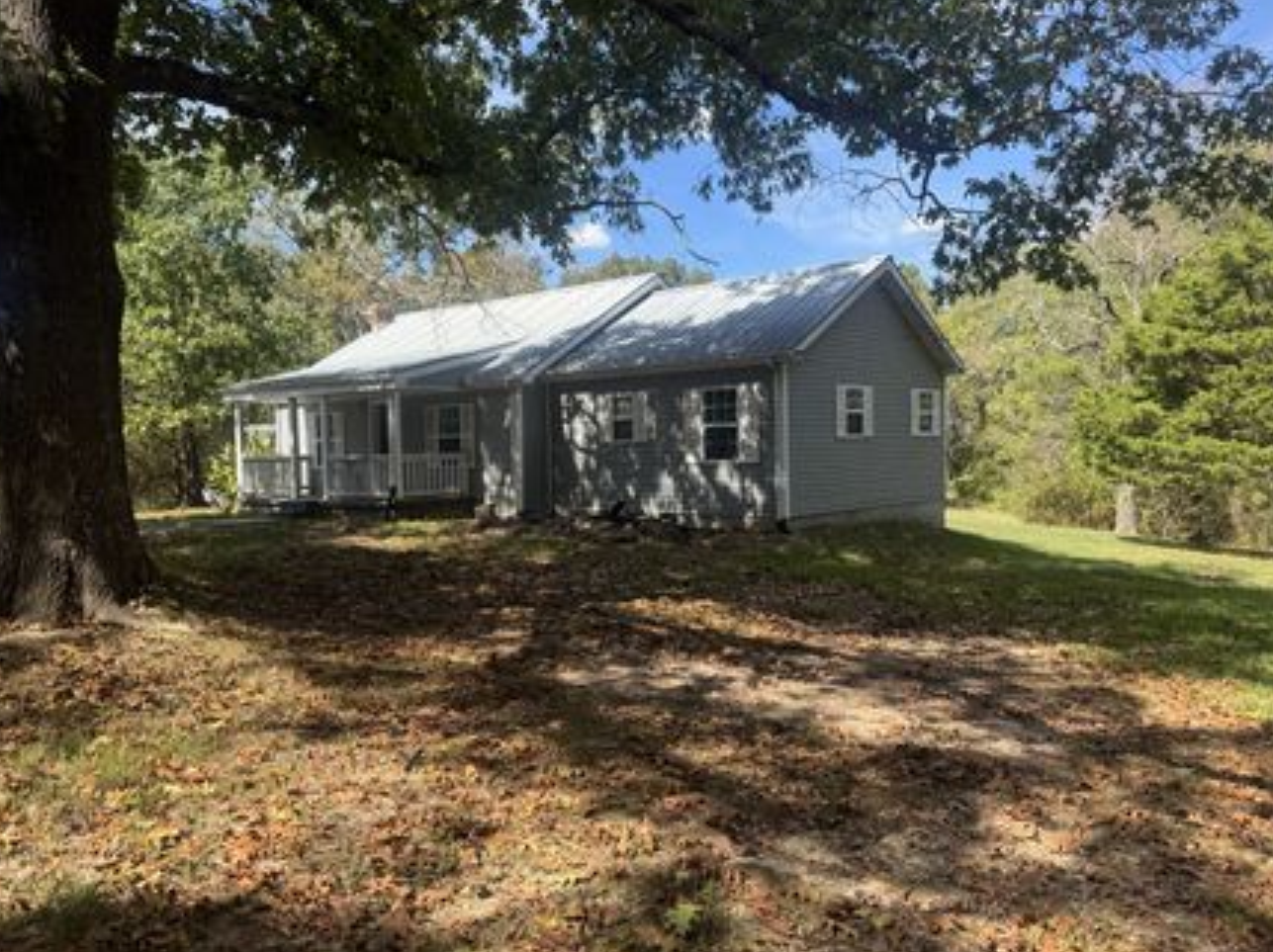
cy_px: 476
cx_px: 599
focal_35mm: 28
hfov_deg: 63.4
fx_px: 1029
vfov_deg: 49.7
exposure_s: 1/1339
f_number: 1.78
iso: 80
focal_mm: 6.76
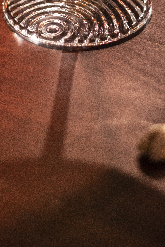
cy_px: -106
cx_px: 92
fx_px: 1045
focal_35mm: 152
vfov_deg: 12.9
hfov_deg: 9.0
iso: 1000
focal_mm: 50
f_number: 2.5
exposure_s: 1/160
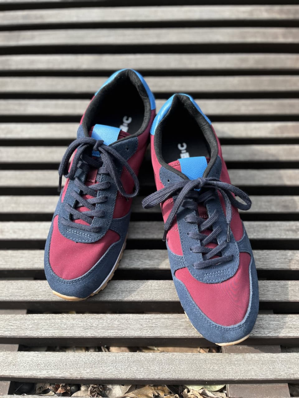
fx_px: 299
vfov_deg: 67.3
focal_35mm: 26
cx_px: 150
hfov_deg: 53.1
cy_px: 199
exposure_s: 1/369
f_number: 1.6
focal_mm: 5.1
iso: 50
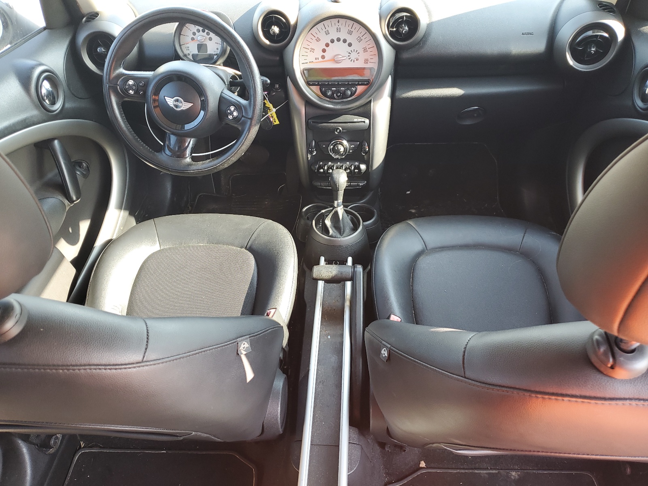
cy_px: 243
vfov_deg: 53.1
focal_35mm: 26
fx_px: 487
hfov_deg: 67.3
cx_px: 324
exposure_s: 1/60.2
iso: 56
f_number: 1.5
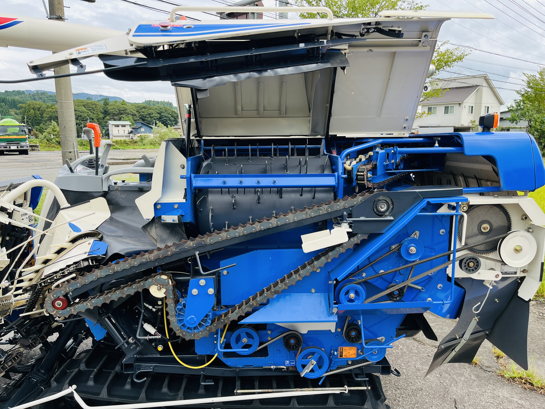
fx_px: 409
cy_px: 204
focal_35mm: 26
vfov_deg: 53.1
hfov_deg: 67.3
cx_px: 272
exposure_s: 1/571
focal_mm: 5.1
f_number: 1.6
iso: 50
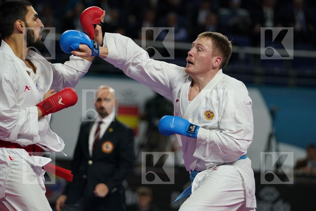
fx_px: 2449
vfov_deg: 4.9
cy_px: 106
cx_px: 158
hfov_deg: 7.4
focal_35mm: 279
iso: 1250
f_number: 2.8
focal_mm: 186
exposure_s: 1/1000
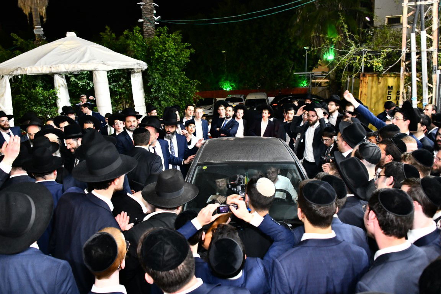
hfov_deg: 65.5
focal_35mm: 28
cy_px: 147
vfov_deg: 46.4
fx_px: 343
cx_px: 220
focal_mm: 28
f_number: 5
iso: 2500
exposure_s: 1/125
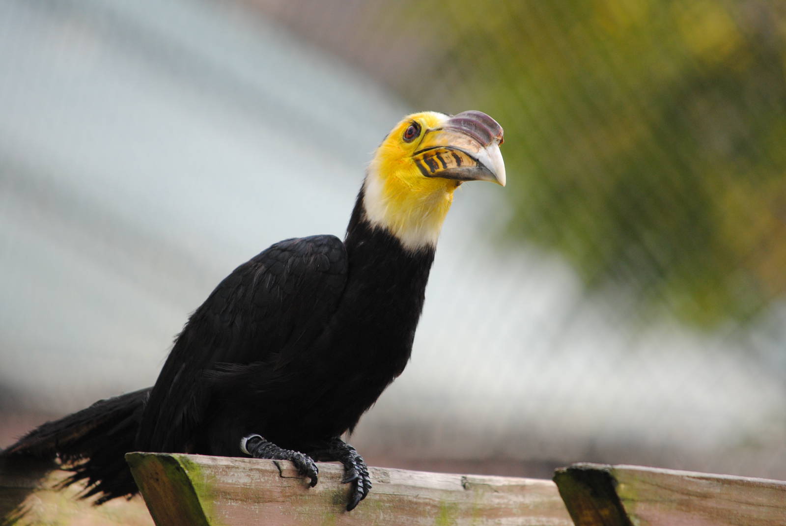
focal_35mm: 450
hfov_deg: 4.6
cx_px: 393
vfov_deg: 3.1
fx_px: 9837
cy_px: 263
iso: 400
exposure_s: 1/320
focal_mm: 300
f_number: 5.6
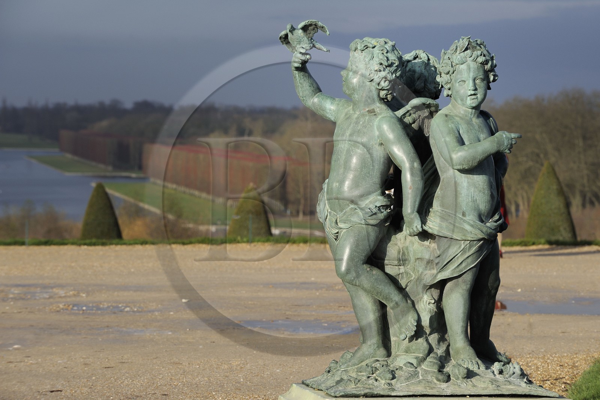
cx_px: 300
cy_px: 200
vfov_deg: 7.2
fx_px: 3166
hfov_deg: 10.8
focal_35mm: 190
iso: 200
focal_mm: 190
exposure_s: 1/320
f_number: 10
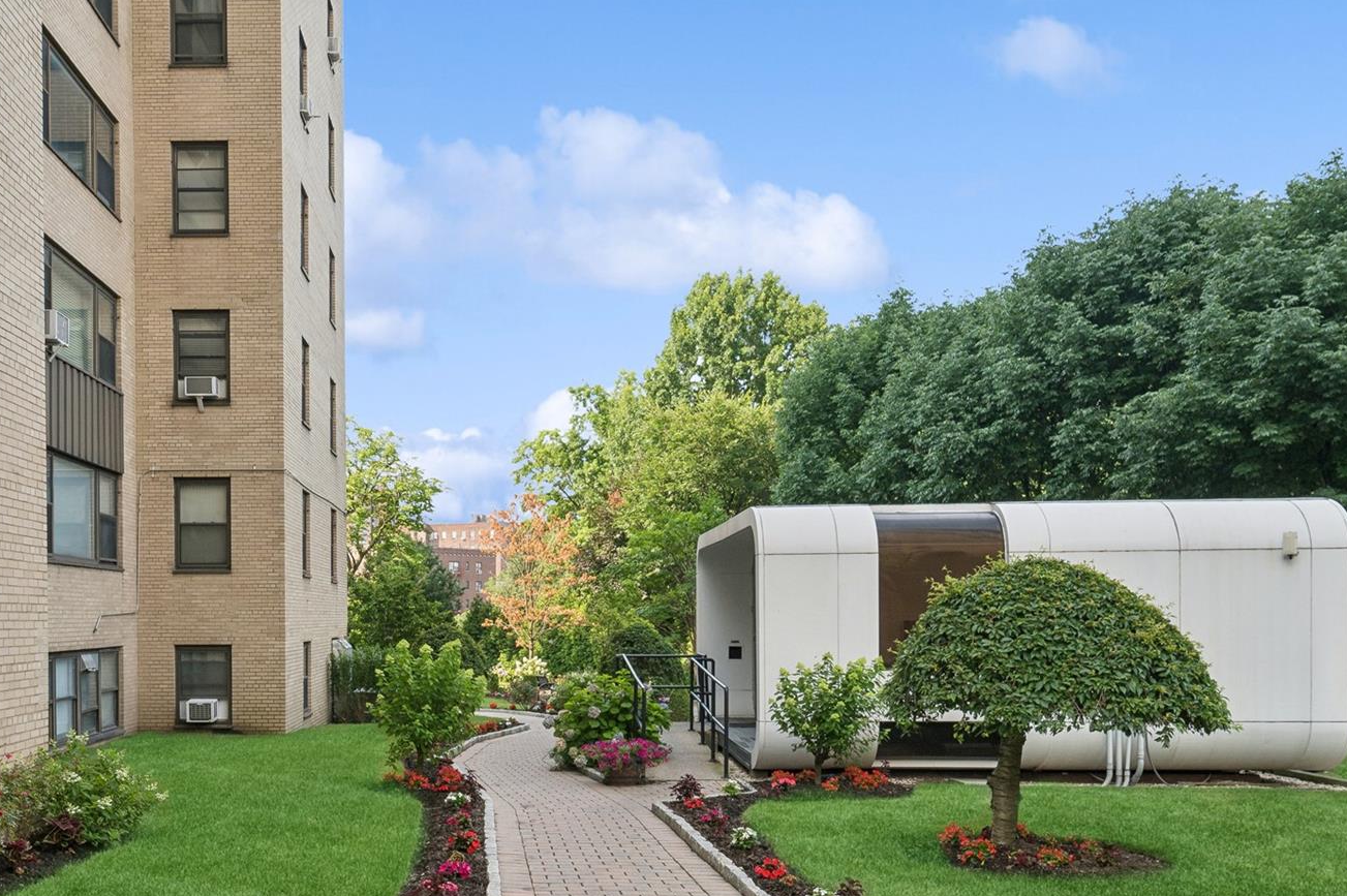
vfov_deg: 39.0
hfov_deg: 56.0
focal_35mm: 33
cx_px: 449
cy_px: 652
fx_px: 1234
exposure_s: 1/125
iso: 640
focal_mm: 21
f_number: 14
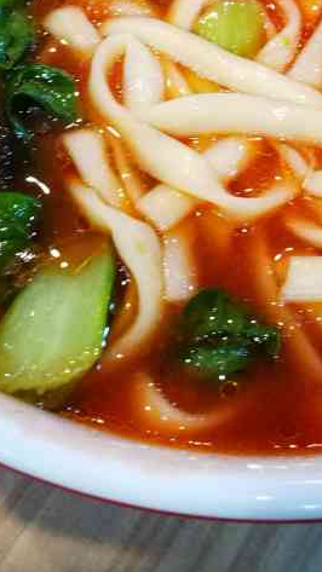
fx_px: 881
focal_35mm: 58
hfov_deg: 20.6
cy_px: 66
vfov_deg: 34.2
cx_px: 235
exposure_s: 1/33.3
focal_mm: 4.5
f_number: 2.2
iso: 320
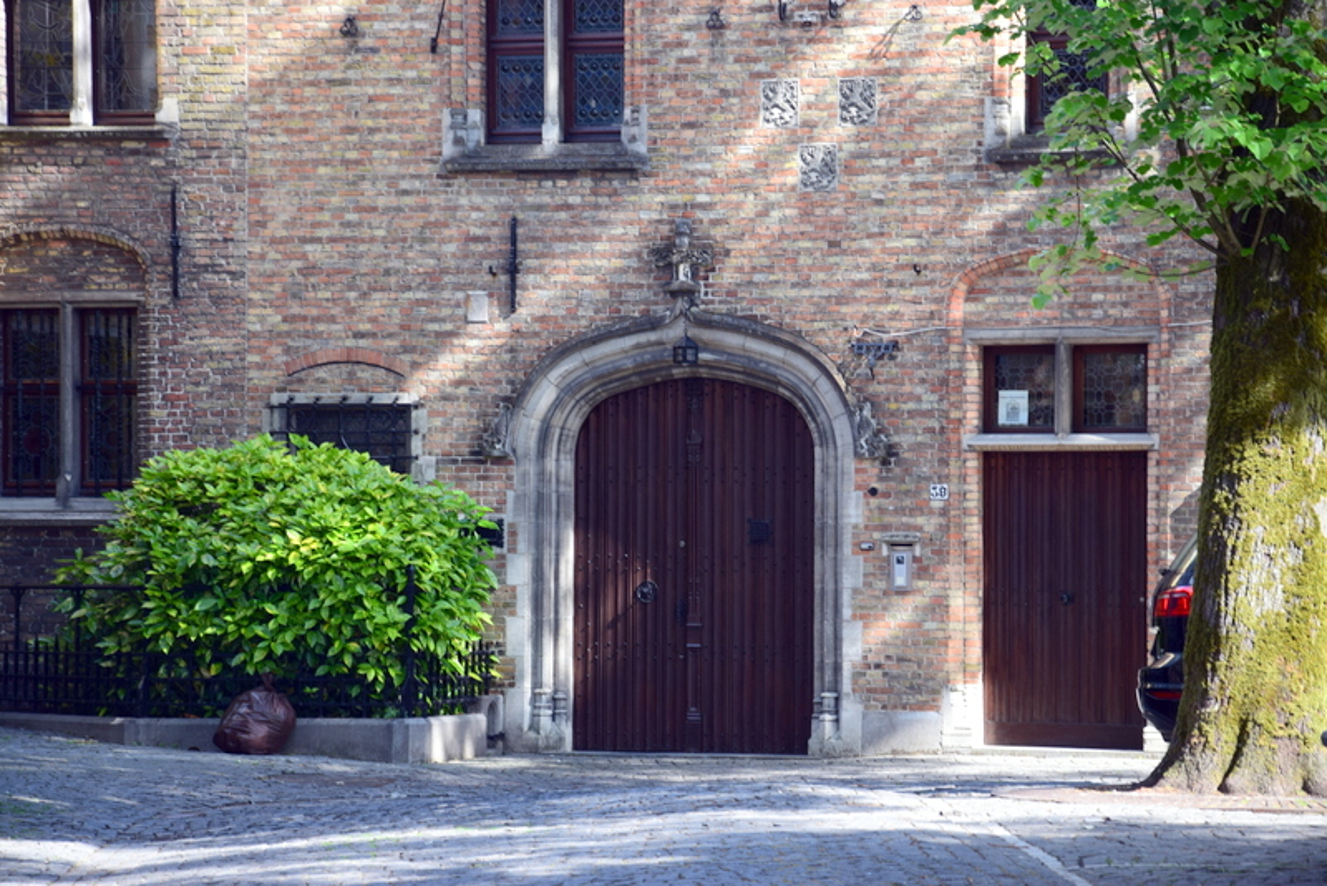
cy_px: 443
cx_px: 664
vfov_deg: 9.9
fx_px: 5088
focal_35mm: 138
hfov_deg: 14.9
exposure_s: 1/25
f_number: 7.1
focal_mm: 92
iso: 125
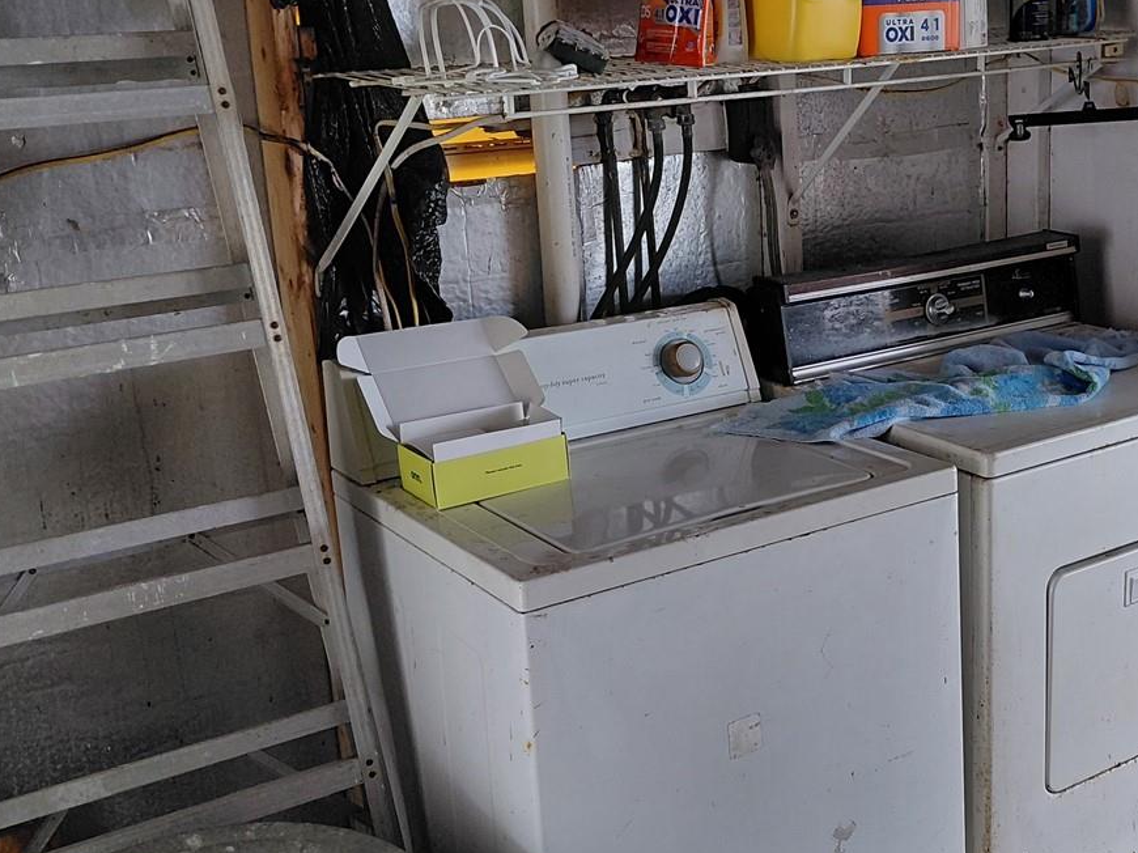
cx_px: 886
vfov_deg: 31.5
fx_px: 1512
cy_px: 396
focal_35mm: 46
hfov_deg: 39.8
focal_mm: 4.69
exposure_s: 1/100
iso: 64
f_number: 1.8
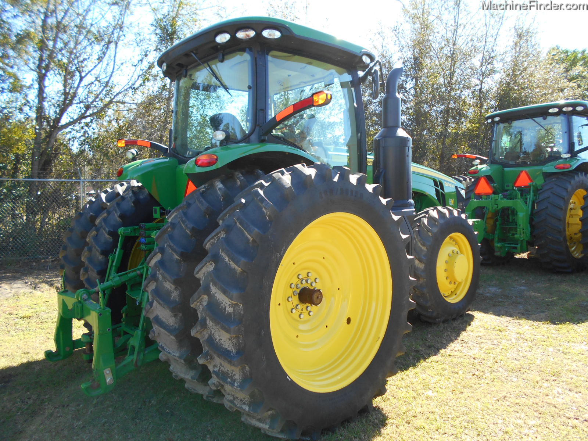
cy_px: 220
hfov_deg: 67.3
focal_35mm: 26
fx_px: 442
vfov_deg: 53.1
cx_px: 294
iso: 80
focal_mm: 4.6
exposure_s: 1/160
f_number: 3.2
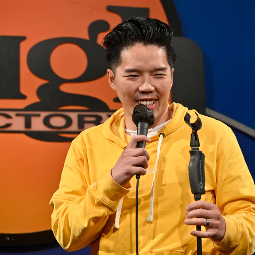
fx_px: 2142
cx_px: 145
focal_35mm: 257
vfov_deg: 6.8
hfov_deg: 6.8
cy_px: 128
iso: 3200
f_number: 5.6
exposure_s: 1/400
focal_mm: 200
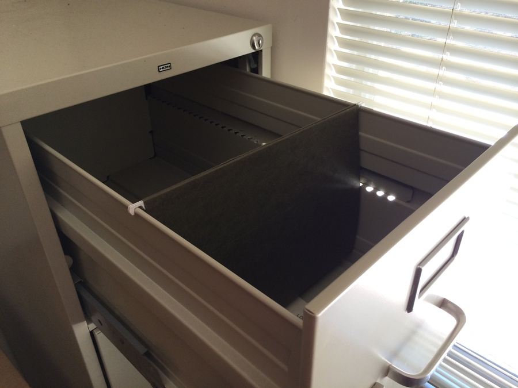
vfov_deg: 46.8
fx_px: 449
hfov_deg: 60.0
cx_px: 259
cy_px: 194
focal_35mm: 30
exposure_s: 1/40
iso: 40
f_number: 2.2
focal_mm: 4.12
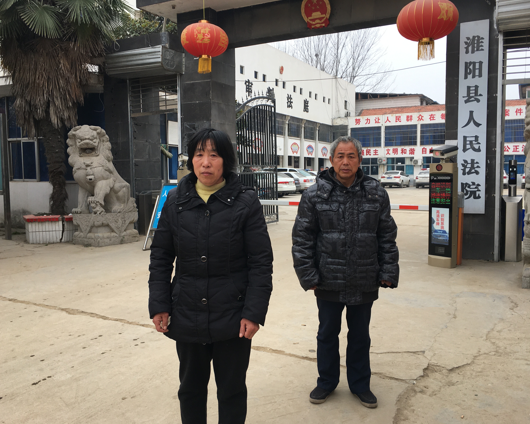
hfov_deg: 57.2
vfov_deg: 47.1
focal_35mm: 31
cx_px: 270
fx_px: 486
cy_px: 214
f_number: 2.2
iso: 25
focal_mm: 4.15
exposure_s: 1/381
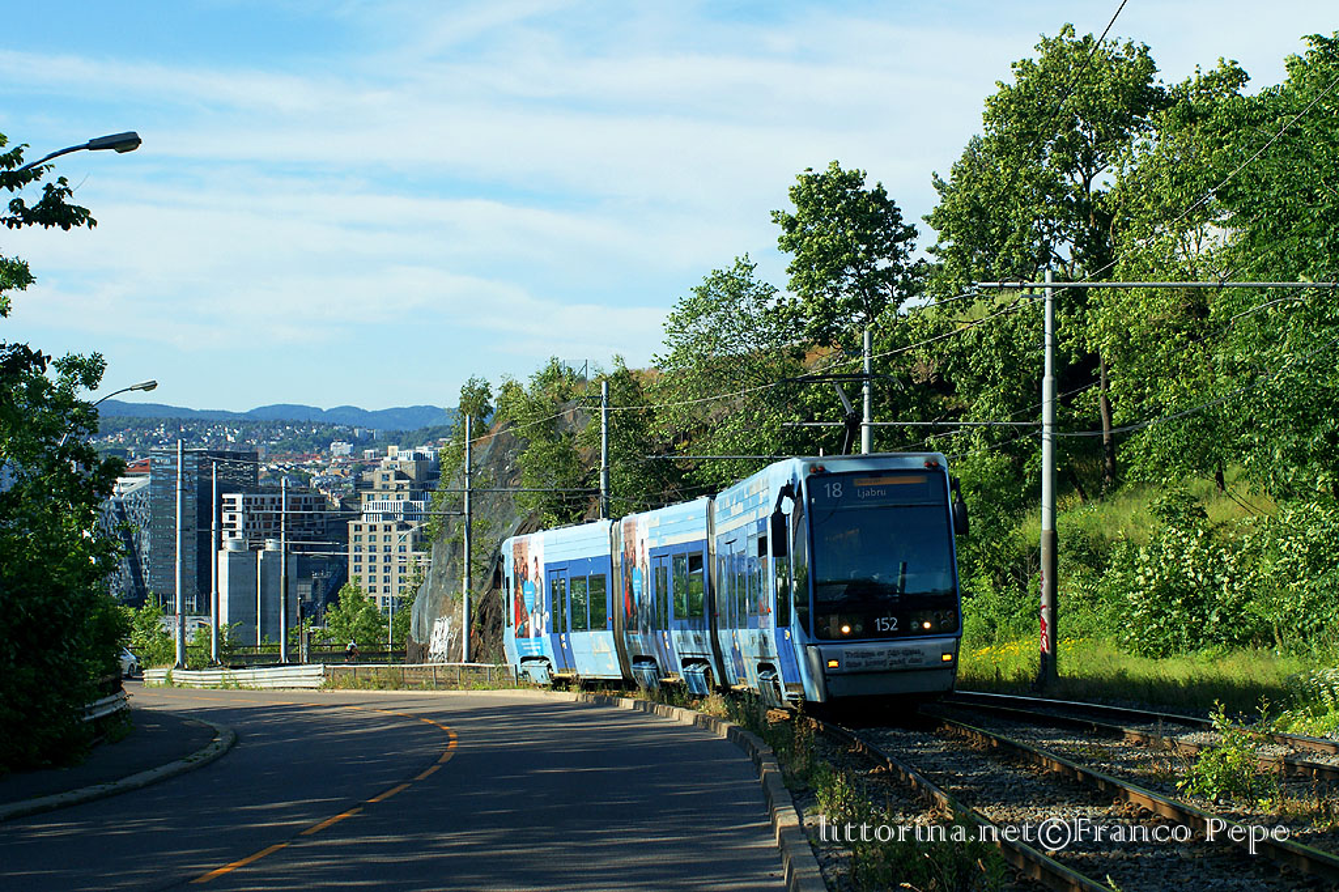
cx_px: 670
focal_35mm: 68
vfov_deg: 20.1
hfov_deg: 29.9
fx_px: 2510
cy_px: 446
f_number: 8
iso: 200
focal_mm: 45
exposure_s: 1/400
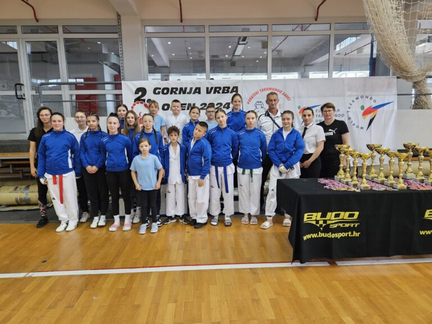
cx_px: 216
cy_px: 162
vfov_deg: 58.9
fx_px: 287
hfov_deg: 73.9
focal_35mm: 23
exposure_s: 1/100
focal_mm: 5.4
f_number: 1.8
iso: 125
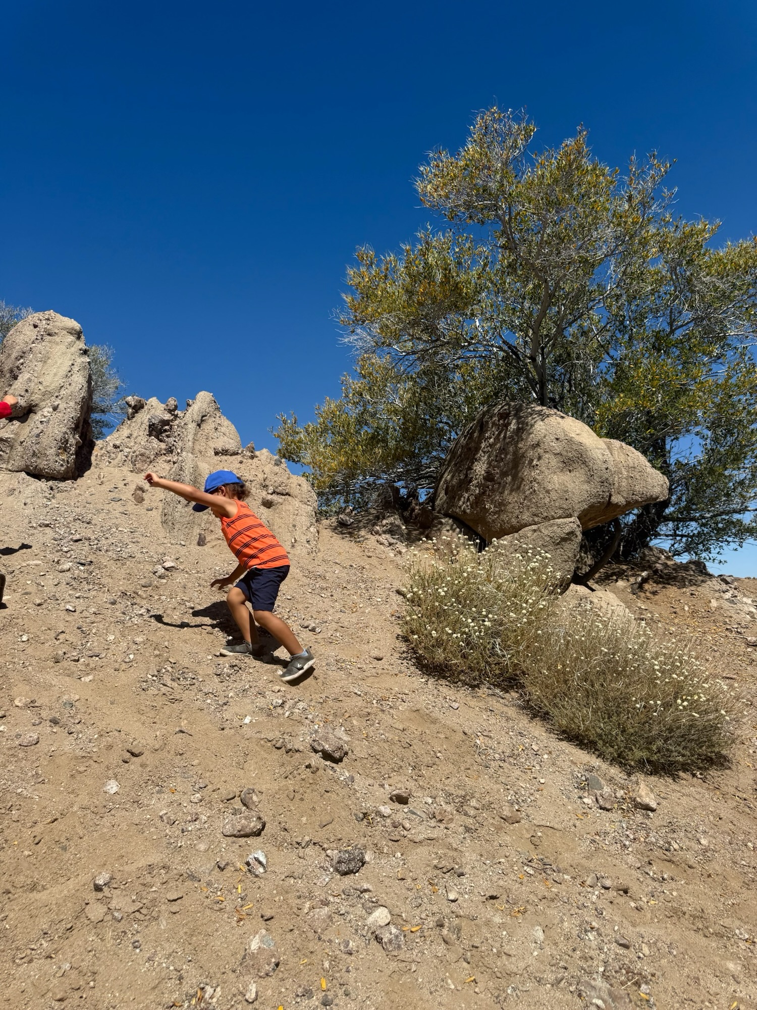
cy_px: 505
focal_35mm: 24
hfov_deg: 56.8
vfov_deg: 71.6
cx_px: 378
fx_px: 700
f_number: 1.78
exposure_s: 1/5714
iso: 80
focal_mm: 6.76
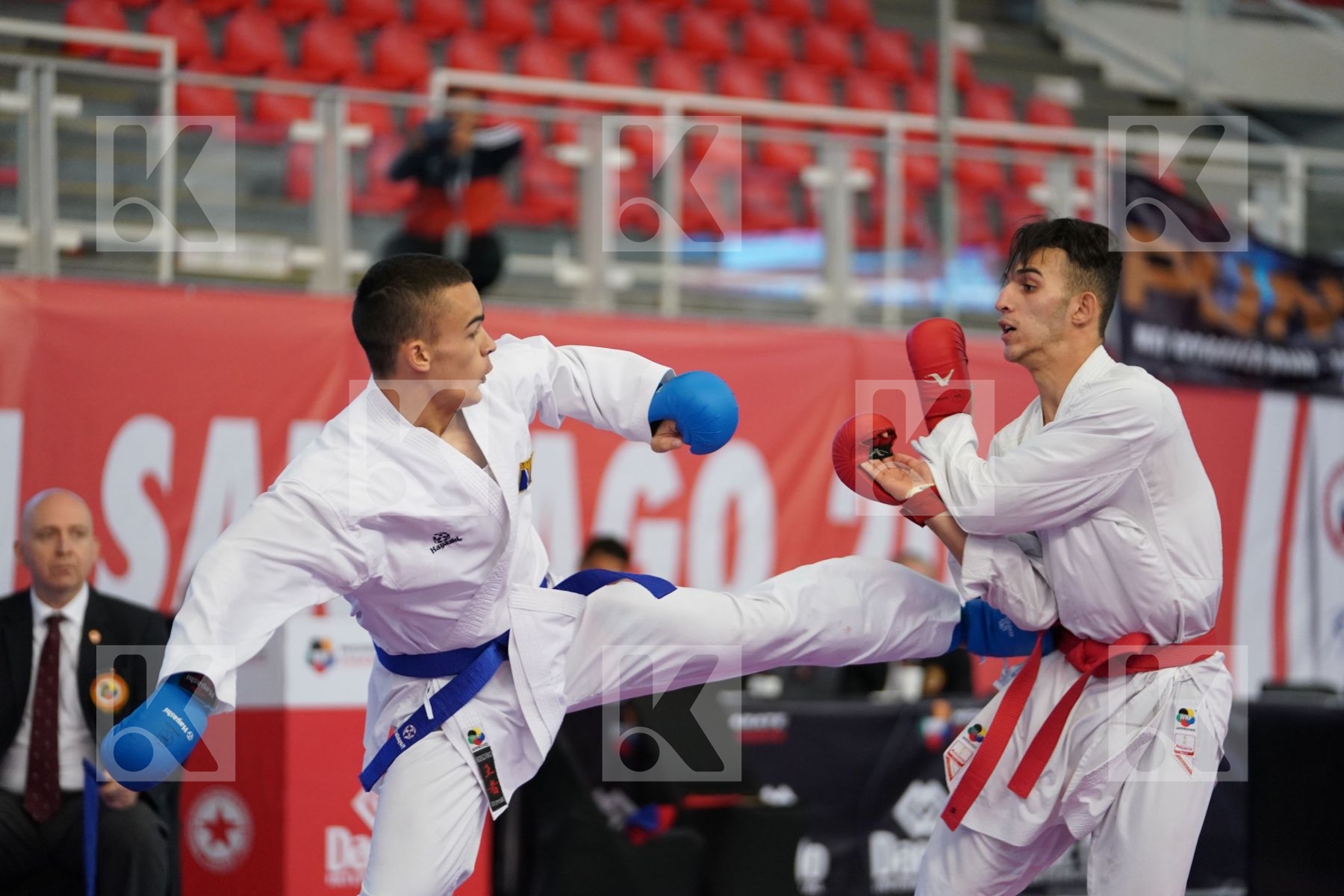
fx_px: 5600
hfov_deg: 13.7
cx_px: 672
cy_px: 448
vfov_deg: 9.1
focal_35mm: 150
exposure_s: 1/1000
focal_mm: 150
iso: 2500
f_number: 2.8
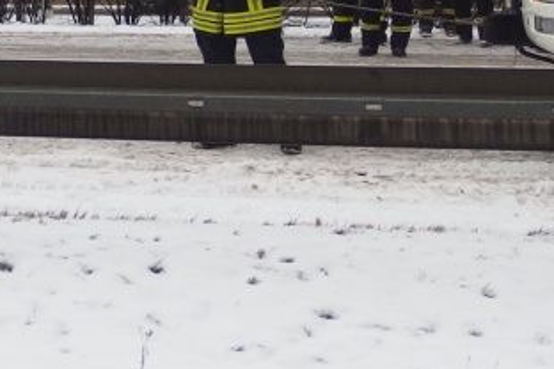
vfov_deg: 11.1
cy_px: -110
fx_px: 1862
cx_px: -123
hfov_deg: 16.2
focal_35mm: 121
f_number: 2.5
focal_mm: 7.5
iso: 100
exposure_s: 1/200
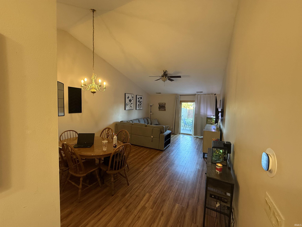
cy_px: 114
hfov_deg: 102.1
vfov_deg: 85.7
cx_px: 151
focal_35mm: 14
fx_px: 122
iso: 400
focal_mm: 2.22
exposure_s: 1/60
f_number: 2.2
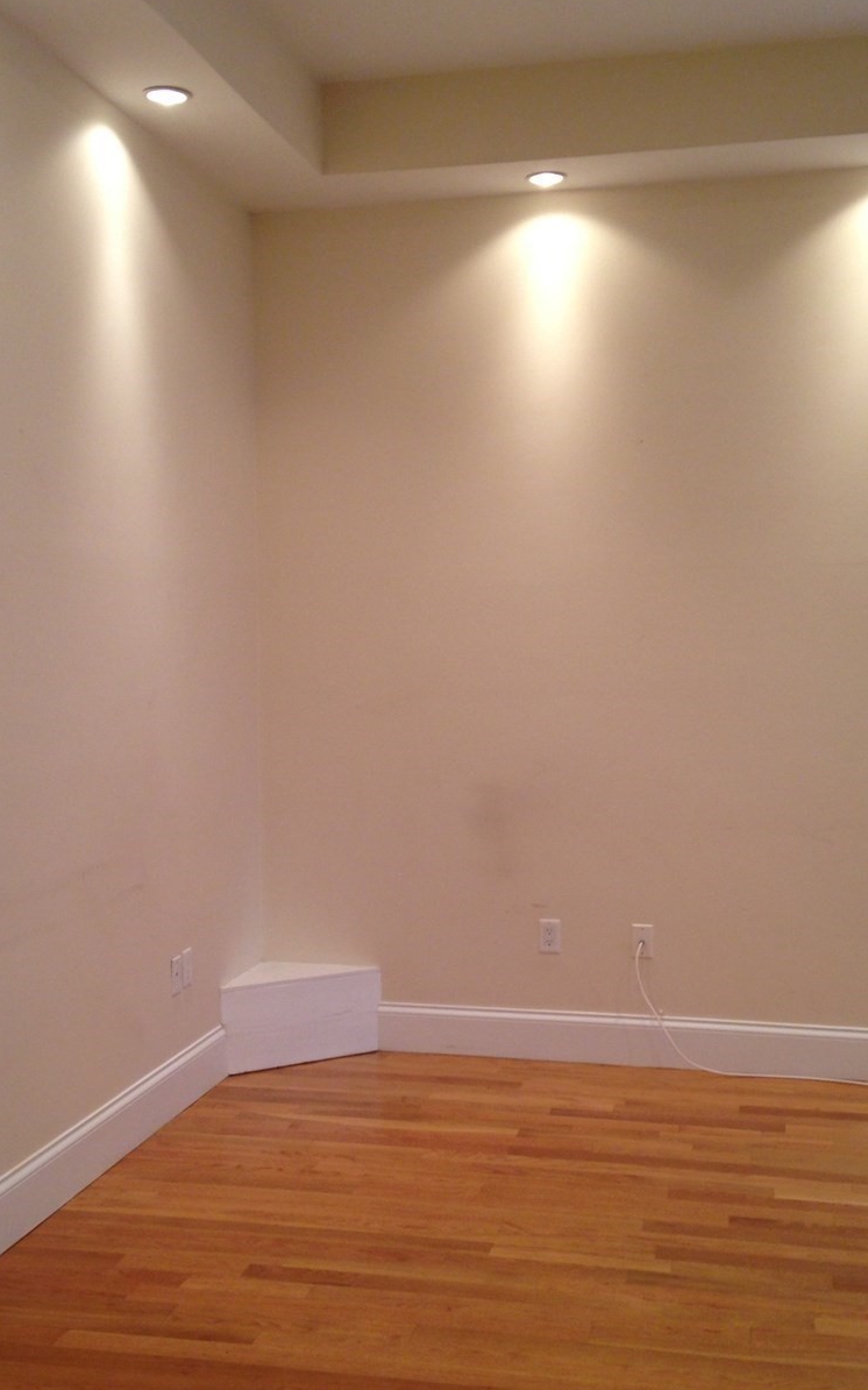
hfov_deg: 28.6
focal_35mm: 45
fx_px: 1704
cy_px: 807
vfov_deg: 44.2
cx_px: 403
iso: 64
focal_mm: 4.12
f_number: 2.4
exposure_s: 1/20
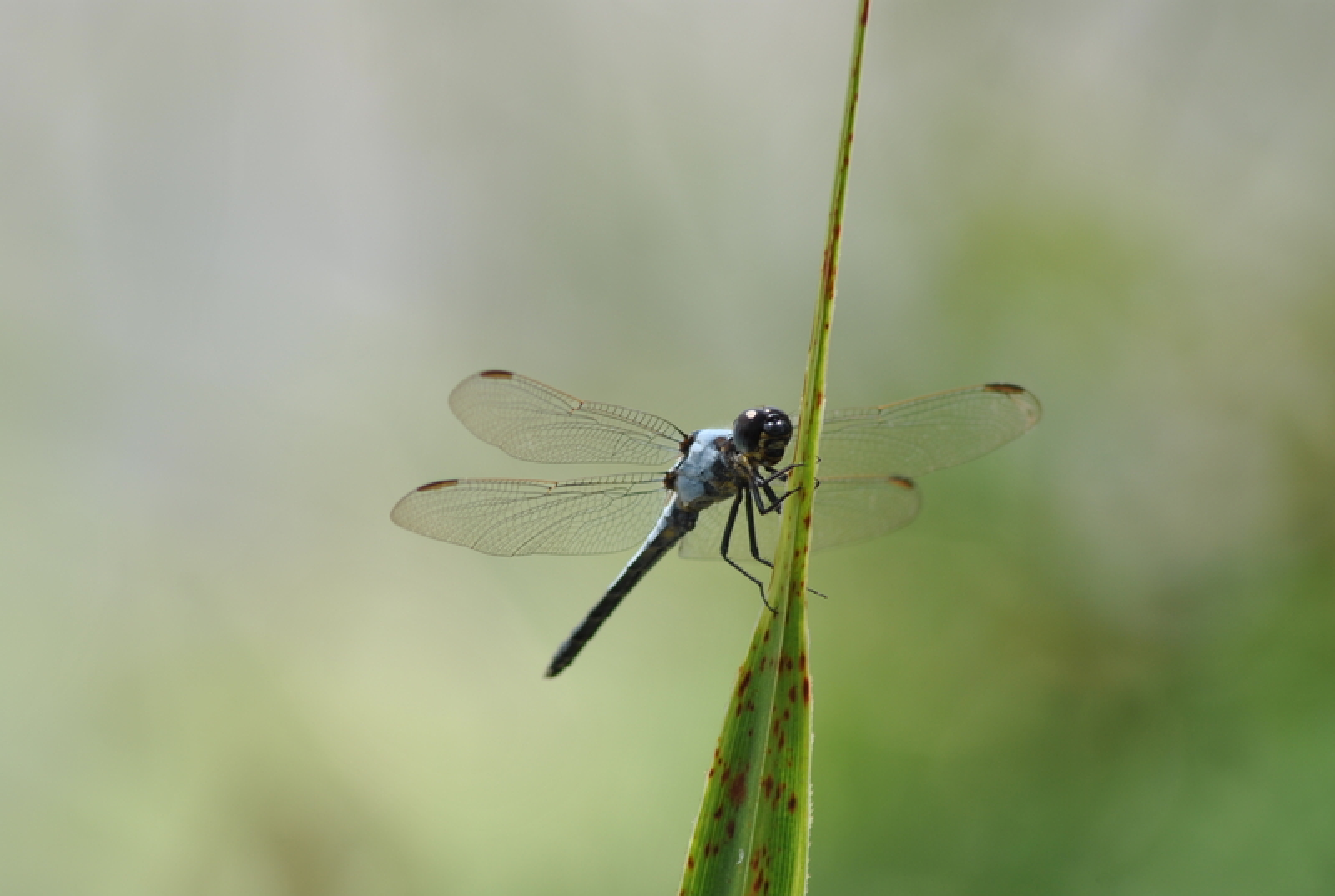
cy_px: 448
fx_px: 12262
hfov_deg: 6.2
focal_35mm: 330
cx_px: 668
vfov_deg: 4.2
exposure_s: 1/250
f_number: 8
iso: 100
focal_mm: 220
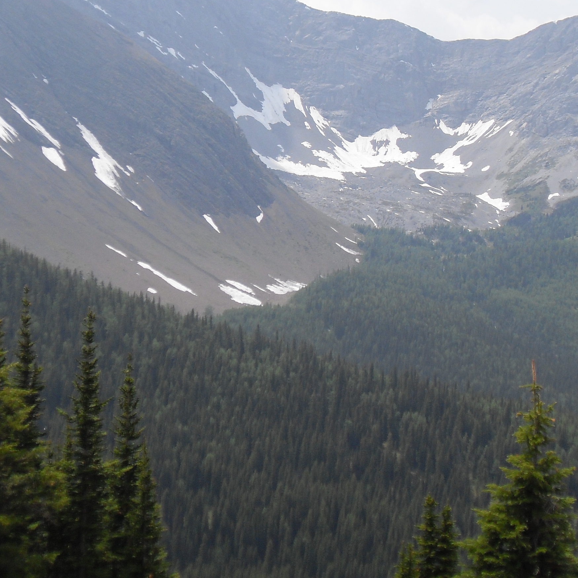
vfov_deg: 18.8
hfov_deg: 18.8
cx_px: 386
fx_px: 1738
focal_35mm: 92
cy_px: 199
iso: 80
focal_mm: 8.4
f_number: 8.4
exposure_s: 1/180
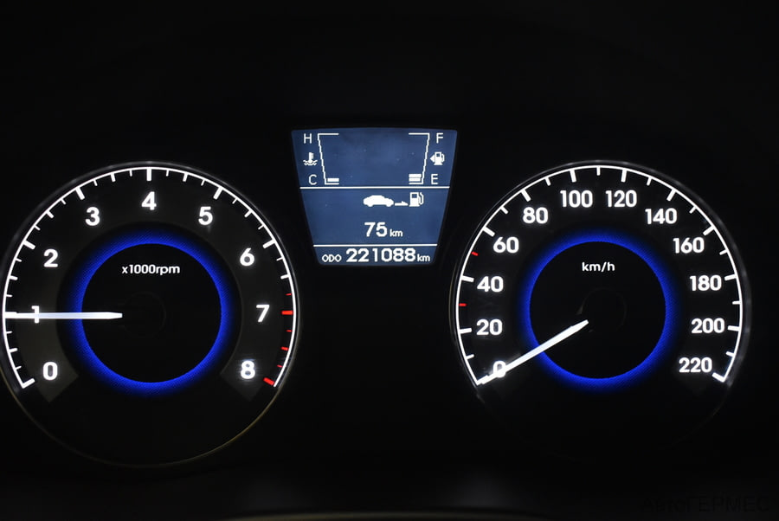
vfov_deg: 32.0
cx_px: 390
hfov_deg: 46.4
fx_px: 910
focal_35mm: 42
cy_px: 260
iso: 2200
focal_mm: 28
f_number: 4.2
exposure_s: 1/50
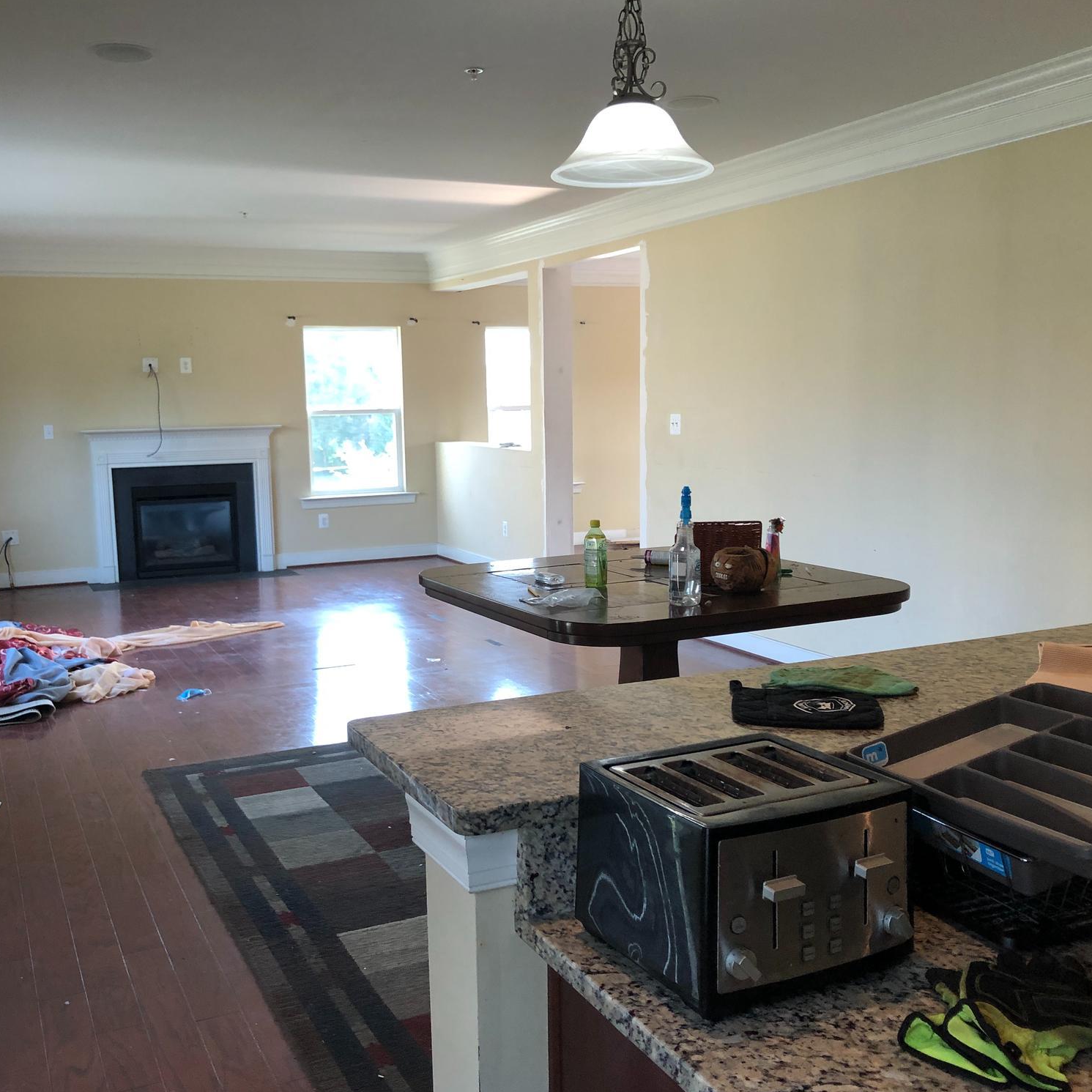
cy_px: 560
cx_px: 510
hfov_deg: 48.4
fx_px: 1213
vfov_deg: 48.4
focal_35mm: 34
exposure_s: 1/30
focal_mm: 3.99
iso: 40
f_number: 1.8
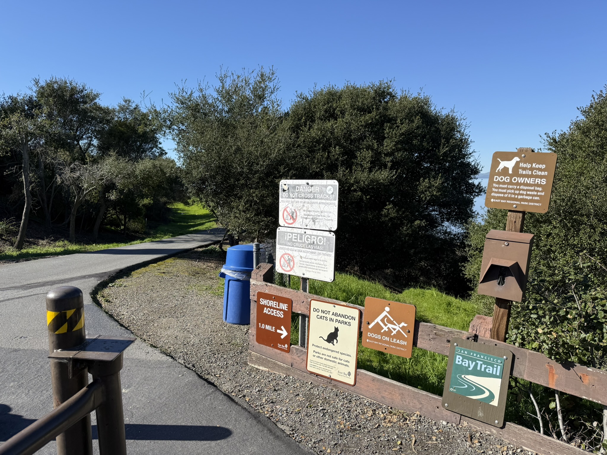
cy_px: 228
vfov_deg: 56.8
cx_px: 304
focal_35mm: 24
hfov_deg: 71.6
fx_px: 421
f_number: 1.78
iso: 80
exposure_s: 1/3759
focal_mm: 6.76
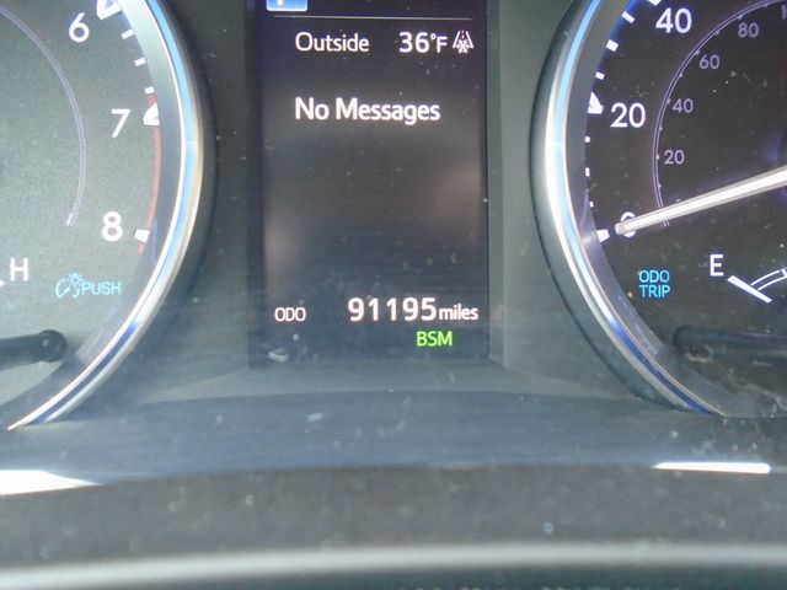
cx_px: 394
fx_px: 591
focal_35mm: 26
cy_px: 295
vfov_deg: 53.1
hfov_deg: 67.3
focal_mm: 4.6
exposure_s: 1/20
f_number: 3.2
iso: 400
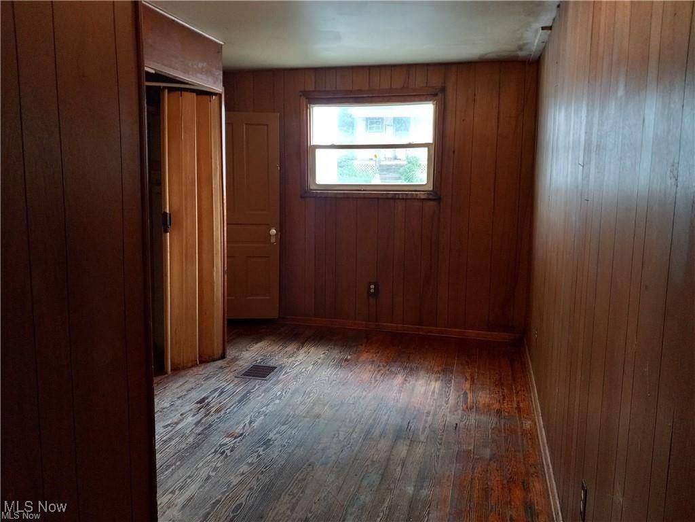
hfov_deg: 65.3
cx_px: 348
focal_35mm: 27
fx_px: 542
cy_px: 261
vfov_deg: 51.4
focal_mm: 3.94
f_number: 1.8
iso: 320
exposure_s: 1/60
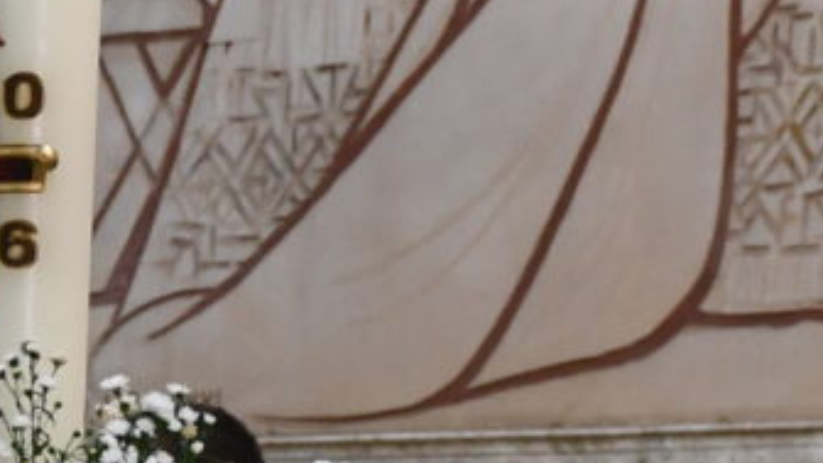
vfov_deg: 3.6
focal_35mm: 341
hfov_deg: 6.2
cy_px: 657
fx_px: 7442
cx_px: -578
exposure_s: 1/125
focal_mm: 38
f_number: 4.2
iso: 1600
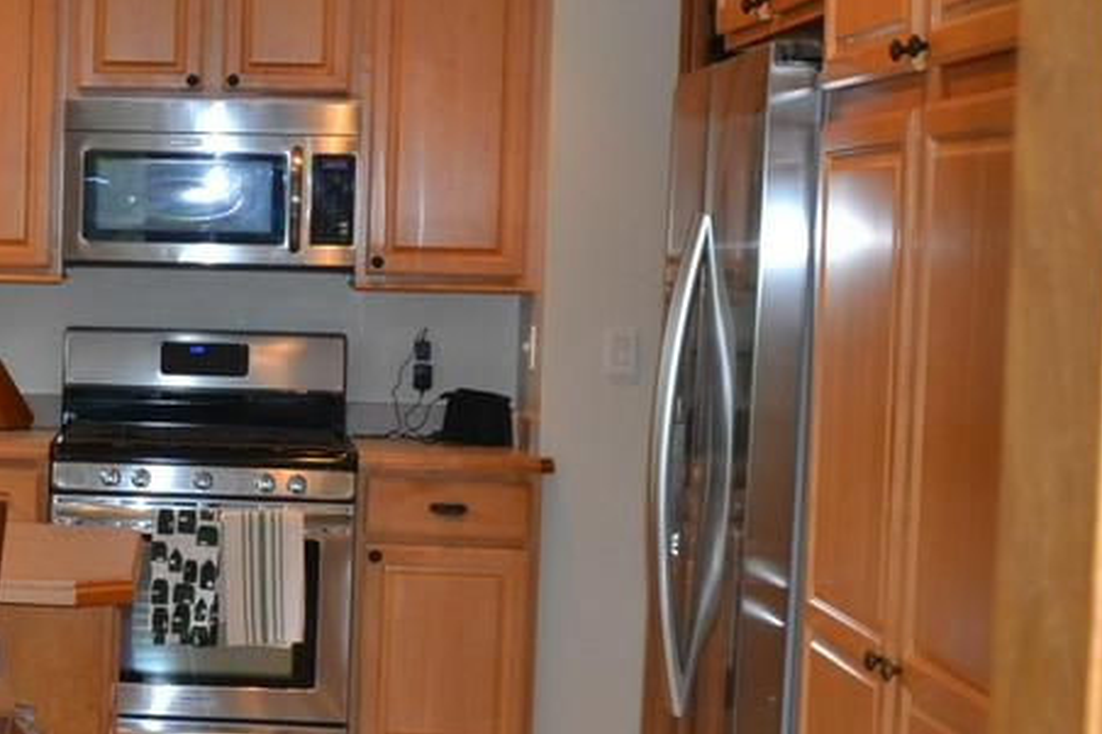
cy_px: 373
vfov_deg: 16.1
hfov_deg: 22.0
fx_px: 2601
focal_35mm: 85
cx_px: -239
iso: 450
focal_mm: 20
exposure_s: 1/60
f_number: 3.5
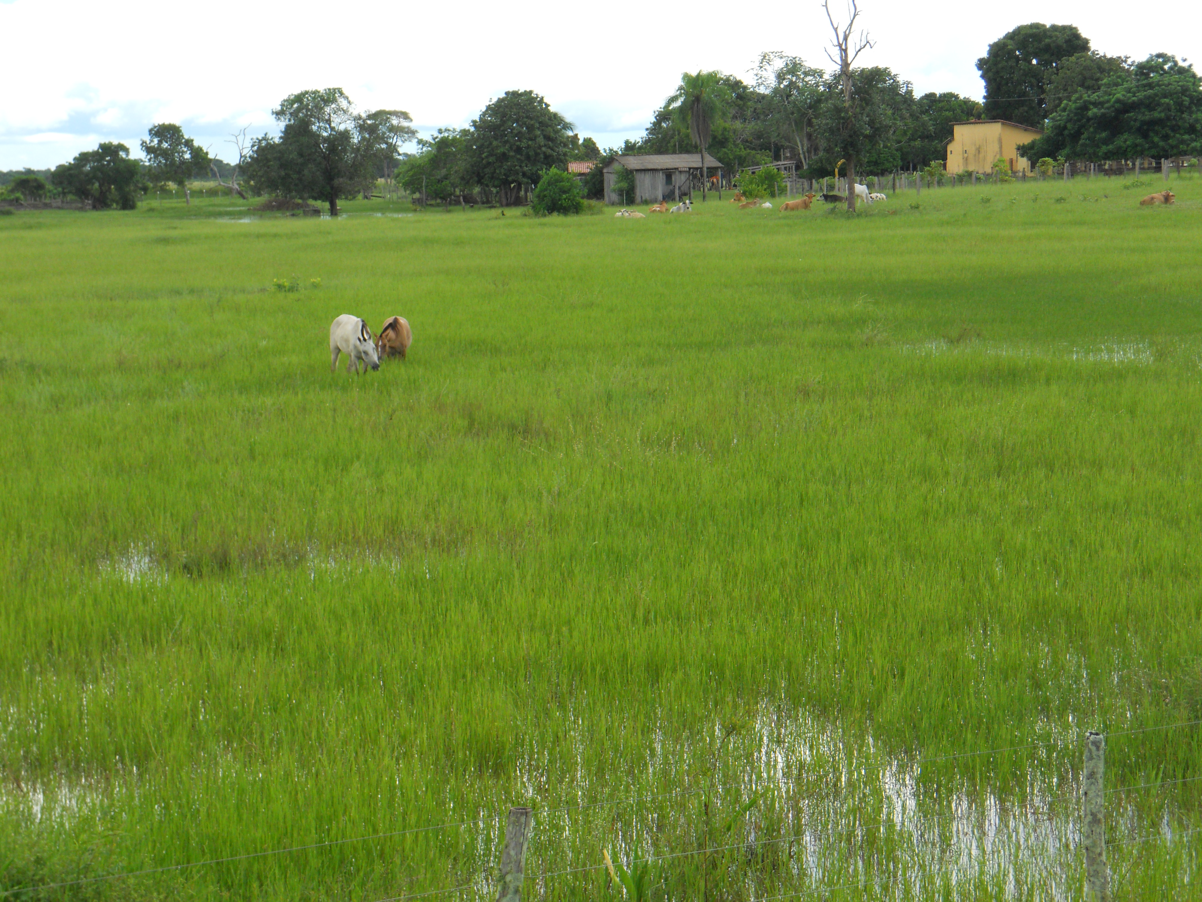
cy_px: 451
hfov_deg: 22.5
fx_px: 3021
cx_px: 601
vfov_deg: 17.0
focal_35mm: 87
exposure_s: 1/250
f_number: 4.9
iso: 125
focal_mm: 15.5
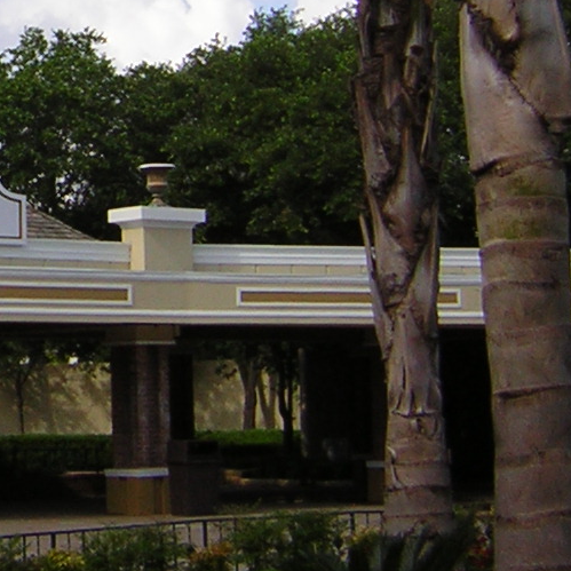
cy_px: 60
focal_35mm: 102
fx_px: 1904
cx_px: -30
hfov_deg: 16.6
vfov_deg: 16.8
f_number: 5.2
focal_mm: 4.7
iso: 50
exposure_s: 1/301
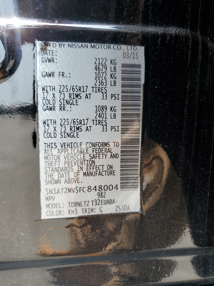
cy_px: 143
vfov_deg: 67.3
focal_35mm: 26
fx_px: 214
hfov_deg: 53.1
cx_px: 107
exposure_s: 1/263
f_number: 1.5
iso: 50
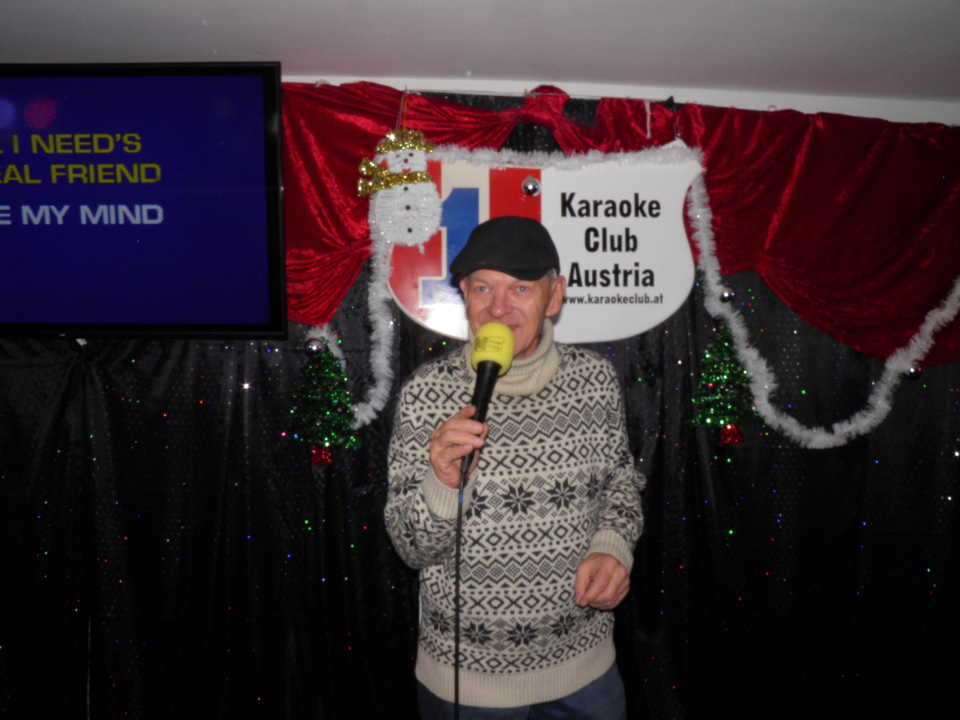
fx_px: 777
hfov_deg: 63.4
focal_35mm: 28
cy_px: 360
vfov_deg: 49.7
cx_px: 480
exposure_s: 1/30
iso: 125
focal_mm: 4.9
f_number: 8
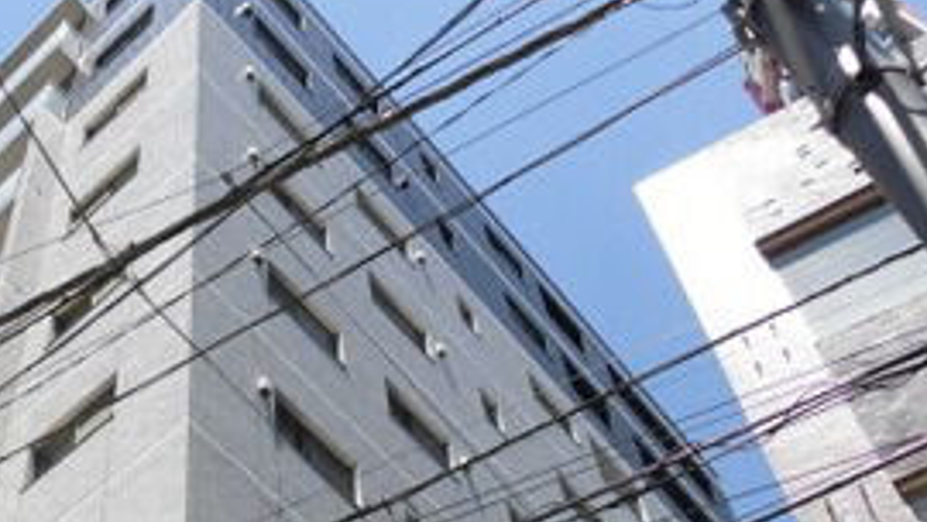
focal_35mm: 58
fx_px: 1426
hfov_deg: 34.8
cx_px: 179
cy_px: 666
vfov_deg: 19.3
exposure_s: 1/200
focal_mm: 4.3
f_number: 7.8
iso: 100
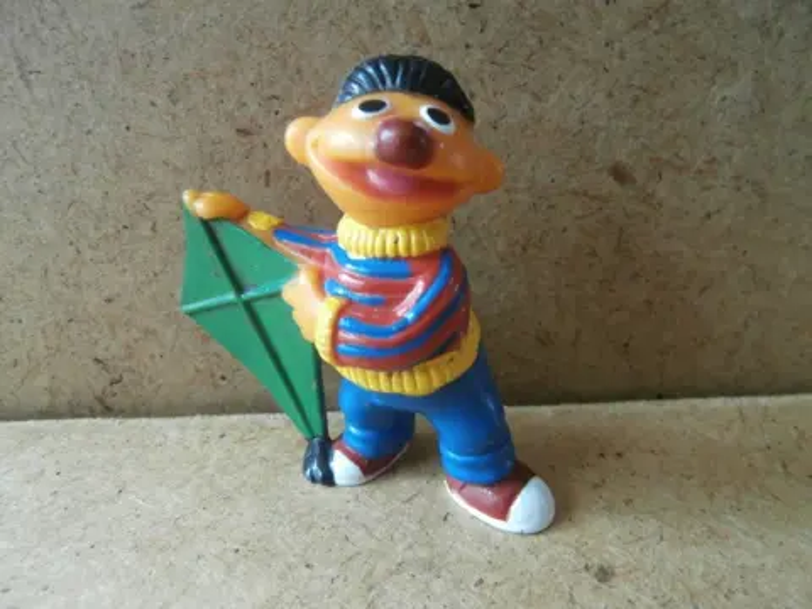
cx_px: 406
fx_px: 563
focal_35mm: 24
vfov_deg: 56.8
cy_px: 304
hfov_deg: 71.6
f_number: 3
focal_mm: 4.2
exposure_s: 1/20
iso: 200
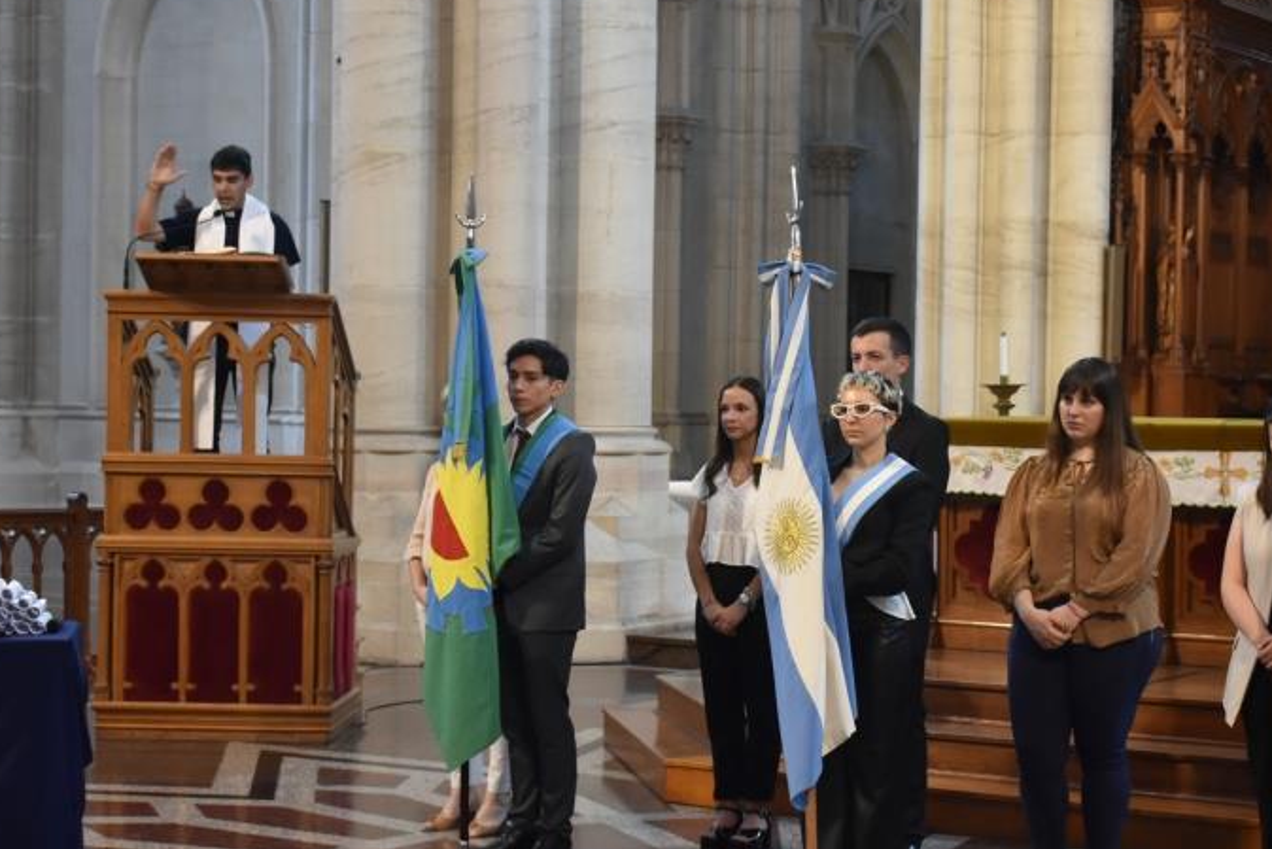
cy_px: 406
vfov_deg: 18.7
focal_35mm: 73
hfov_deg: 27.6
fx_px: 2580
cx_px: 758
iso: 1250
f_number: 4
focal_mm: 32
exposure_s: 1/30
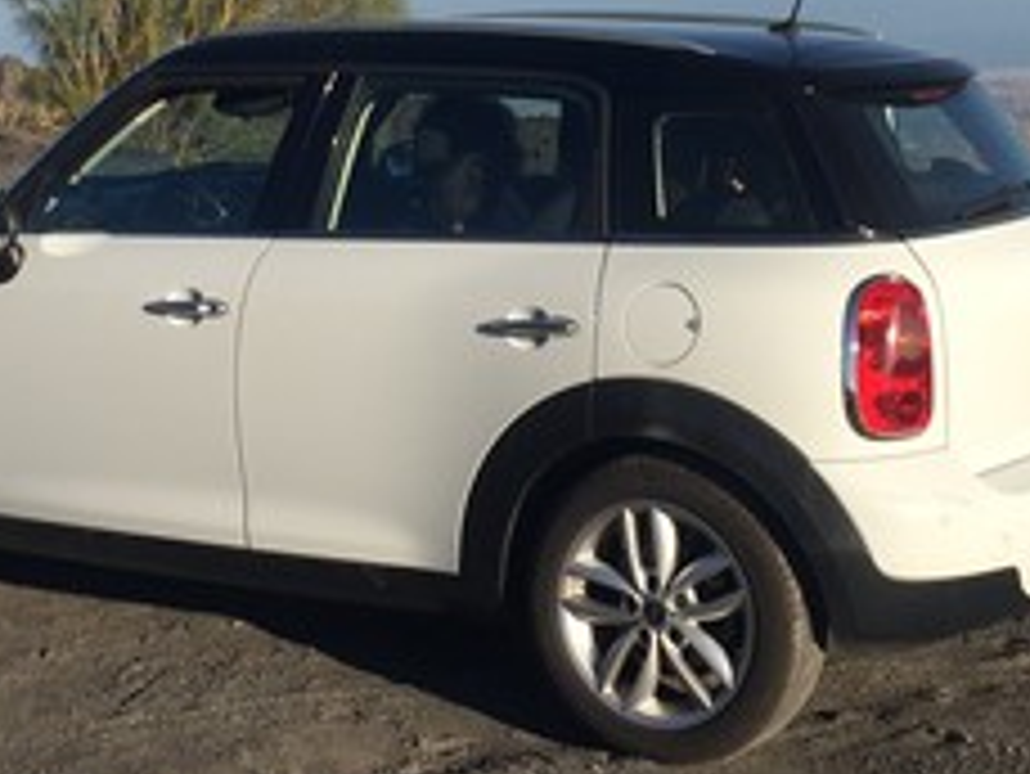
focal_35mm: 76
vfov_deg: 19.0
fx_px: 2263
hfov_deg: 25.6
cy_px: 45
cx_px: 589
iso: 32
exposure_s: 1/1799
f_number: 2.2
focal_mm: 4.15
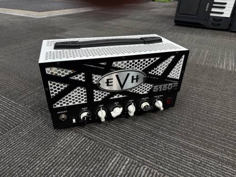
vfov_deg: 56.8
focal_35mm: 24
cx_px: 118
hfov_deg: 71.6
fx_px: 164
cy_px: 88
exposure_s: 1/120
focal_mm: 6.76
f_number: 1.78
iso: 125
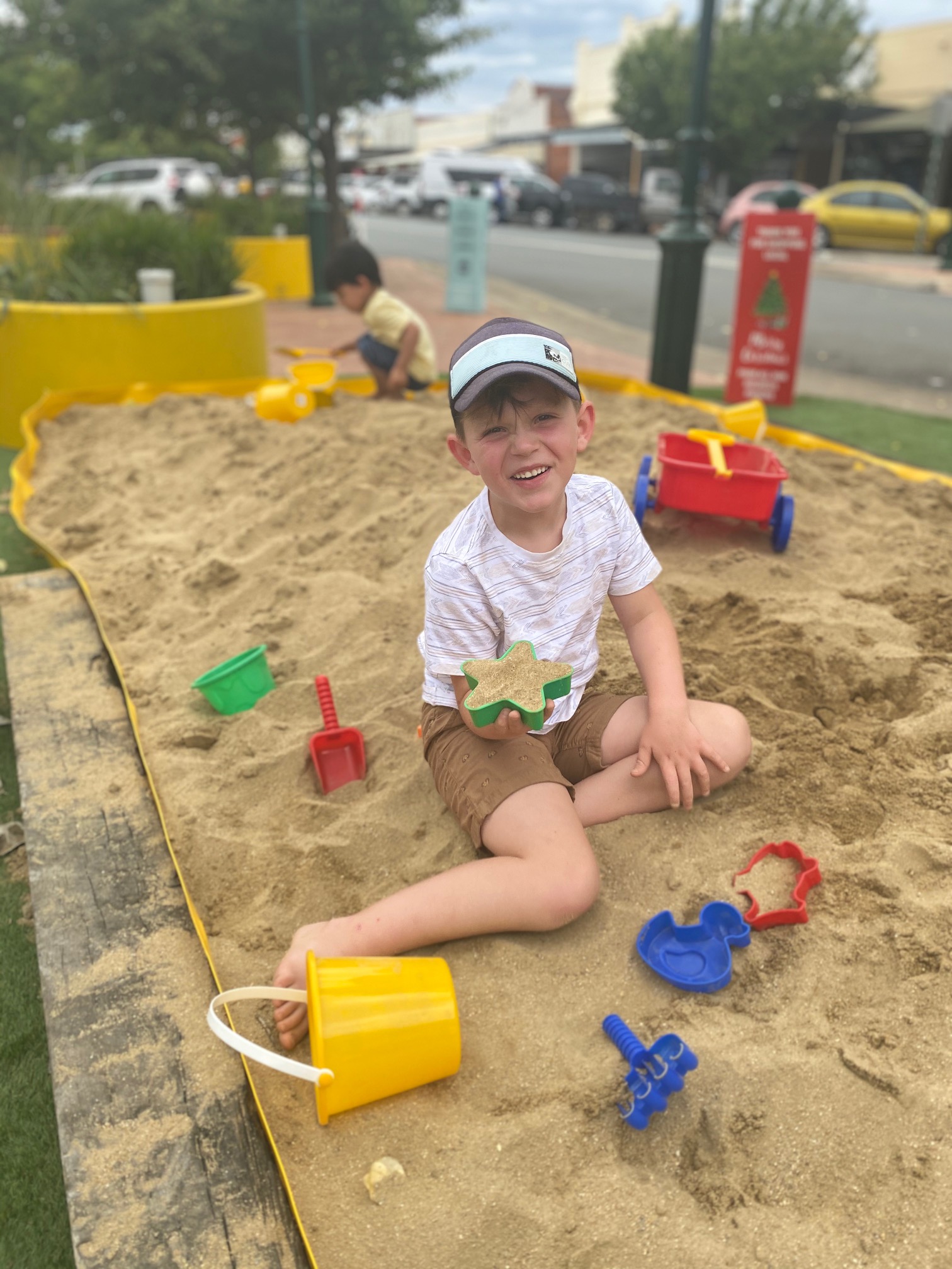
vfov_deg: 67.3
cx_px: 476
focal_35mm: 26
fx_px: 953
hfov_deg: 53.1
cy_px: 634
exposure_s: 1/1330
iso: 32
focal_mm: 4.25
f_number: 1.8
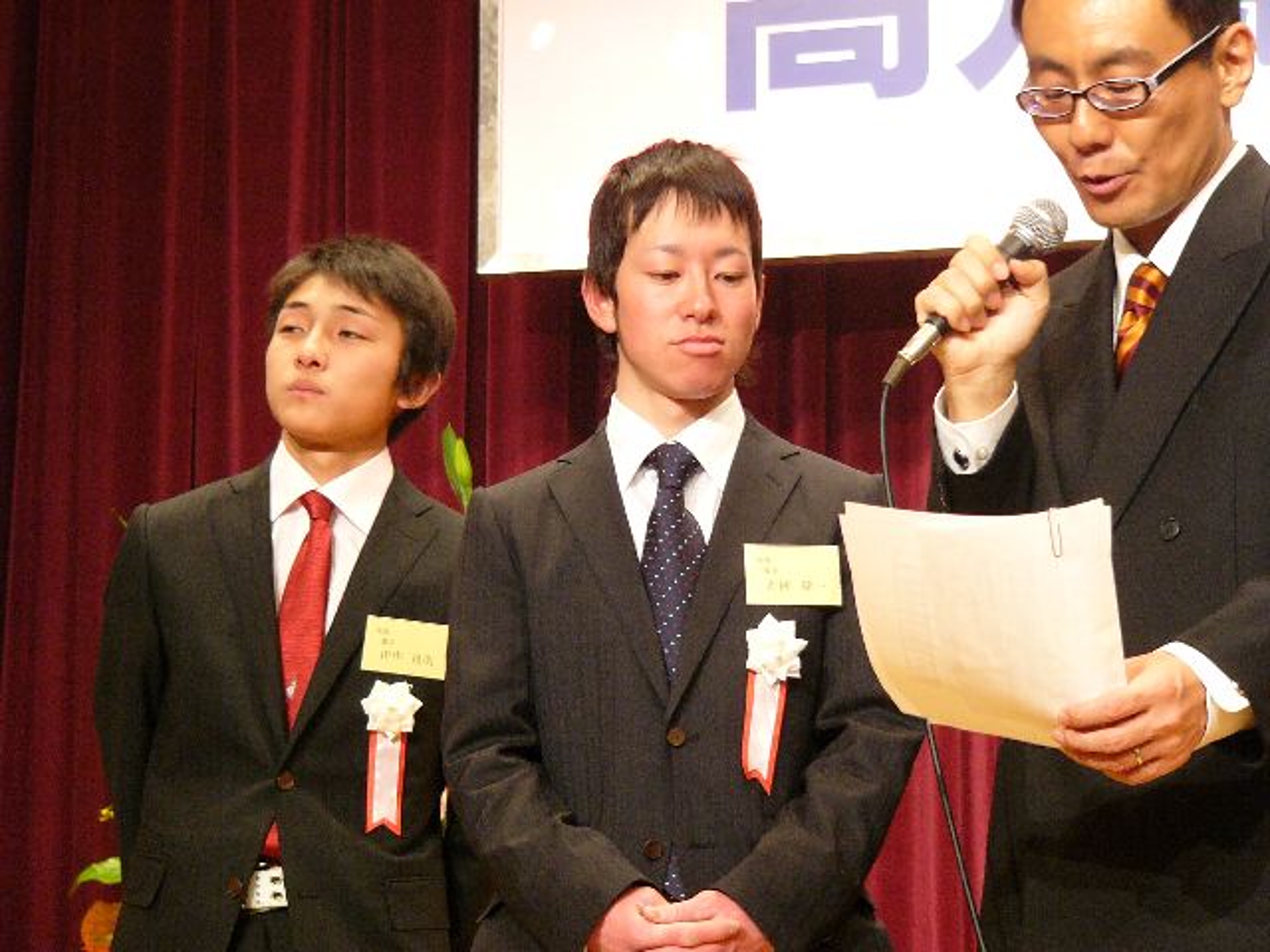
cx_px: 635
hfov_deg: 16.0
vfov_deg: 12.0
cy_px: 476
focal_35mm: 123
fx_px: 4513
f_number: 2.8
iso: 200
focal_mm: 20.5
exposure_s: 1/20
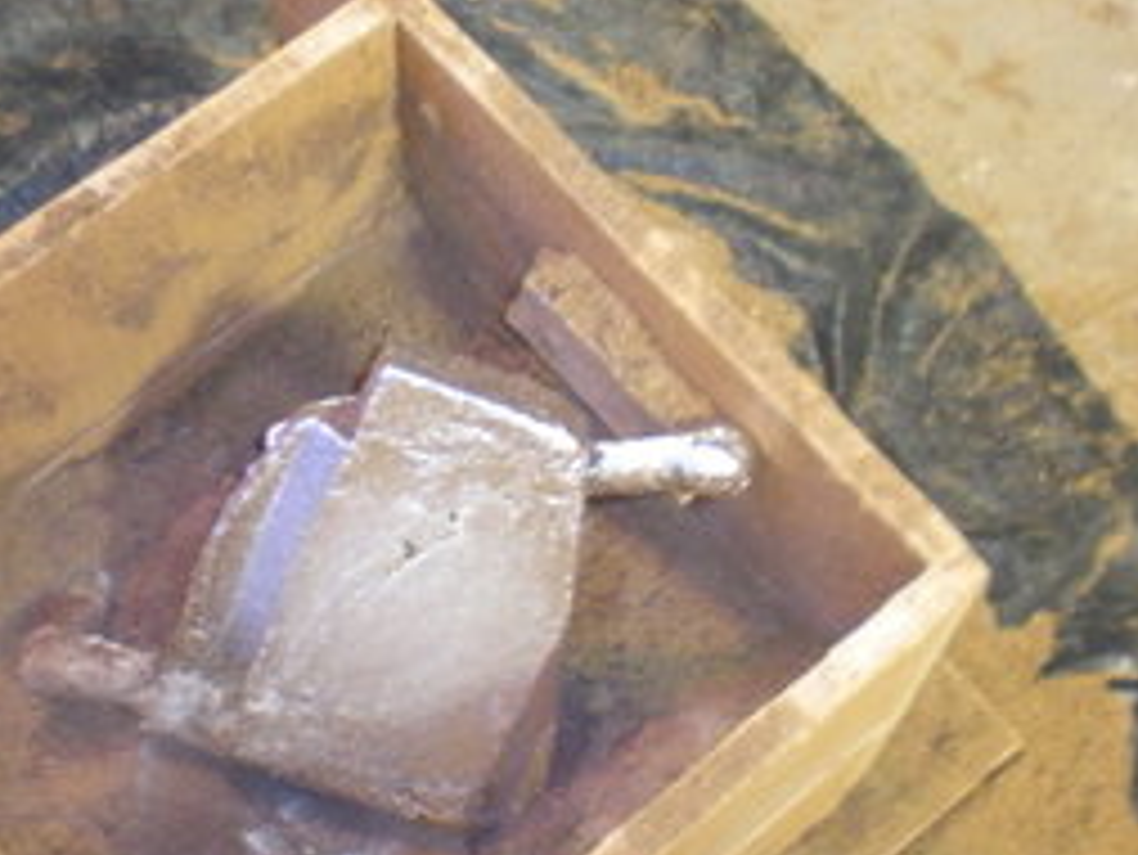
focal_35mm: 60
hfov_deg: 31.9
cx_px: 391
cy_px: 490
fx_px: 1973
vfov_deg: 24.4
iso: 400
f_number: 3.1
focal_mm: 6.3
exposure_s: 1/3.6
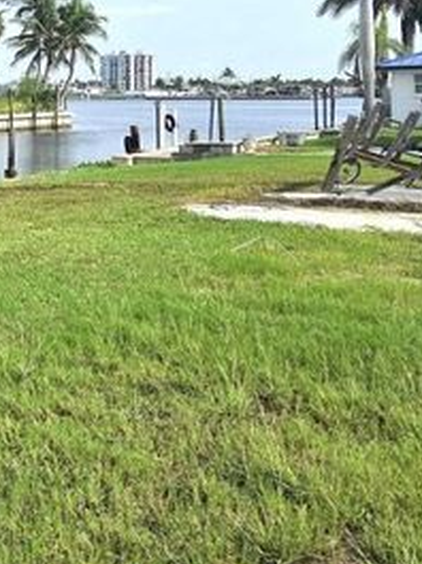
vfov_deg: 32.4
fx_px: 945
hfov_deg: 23.4
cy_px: 114
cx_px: -60
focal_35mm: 58
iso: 25
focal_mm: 5.4
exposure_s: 1/3697
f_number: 1.8
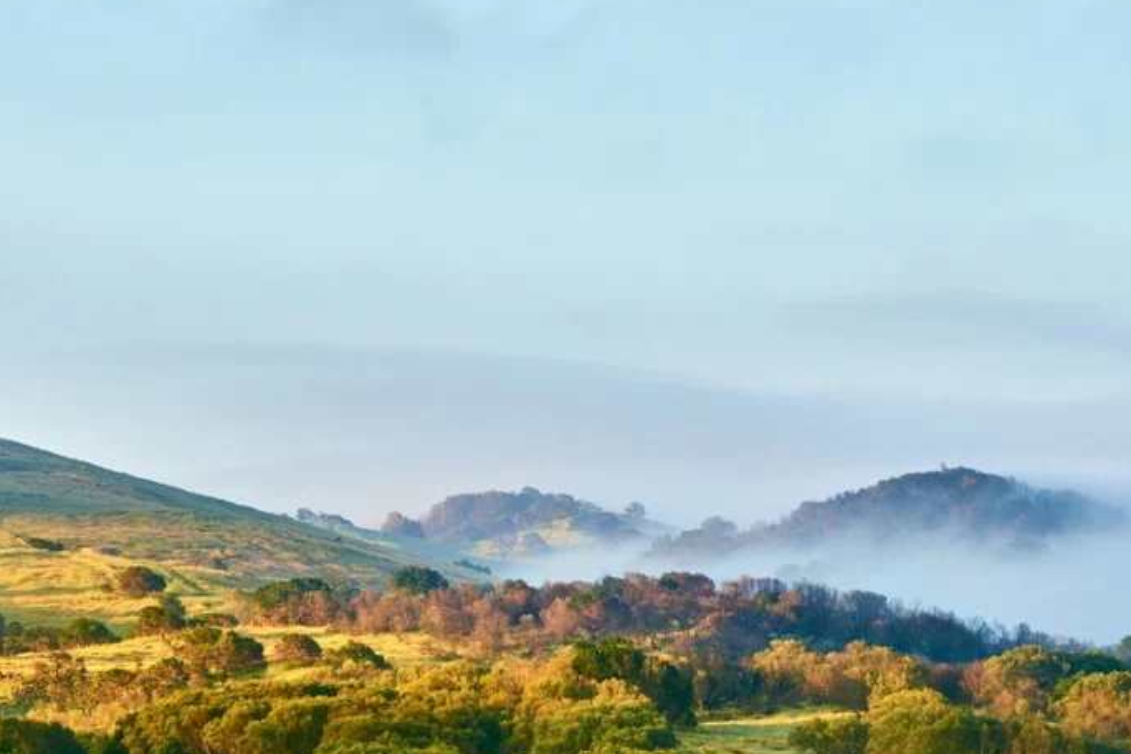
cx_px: 579
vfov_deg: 5.8
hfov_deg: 8.7
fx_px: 7477
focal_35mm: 238
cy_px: 467
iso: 200
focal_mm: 106
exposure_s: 1/240
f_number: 5.6
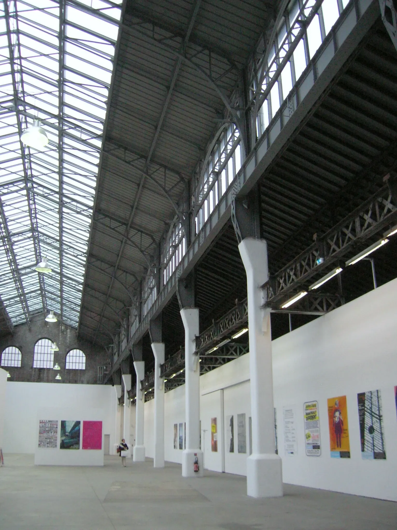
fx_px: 521
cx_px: 198
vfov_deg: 54.0
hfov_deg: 41.7
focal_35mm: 34
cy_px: 265
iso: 200
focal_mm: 5.7
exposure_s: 1/205
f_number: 2.9
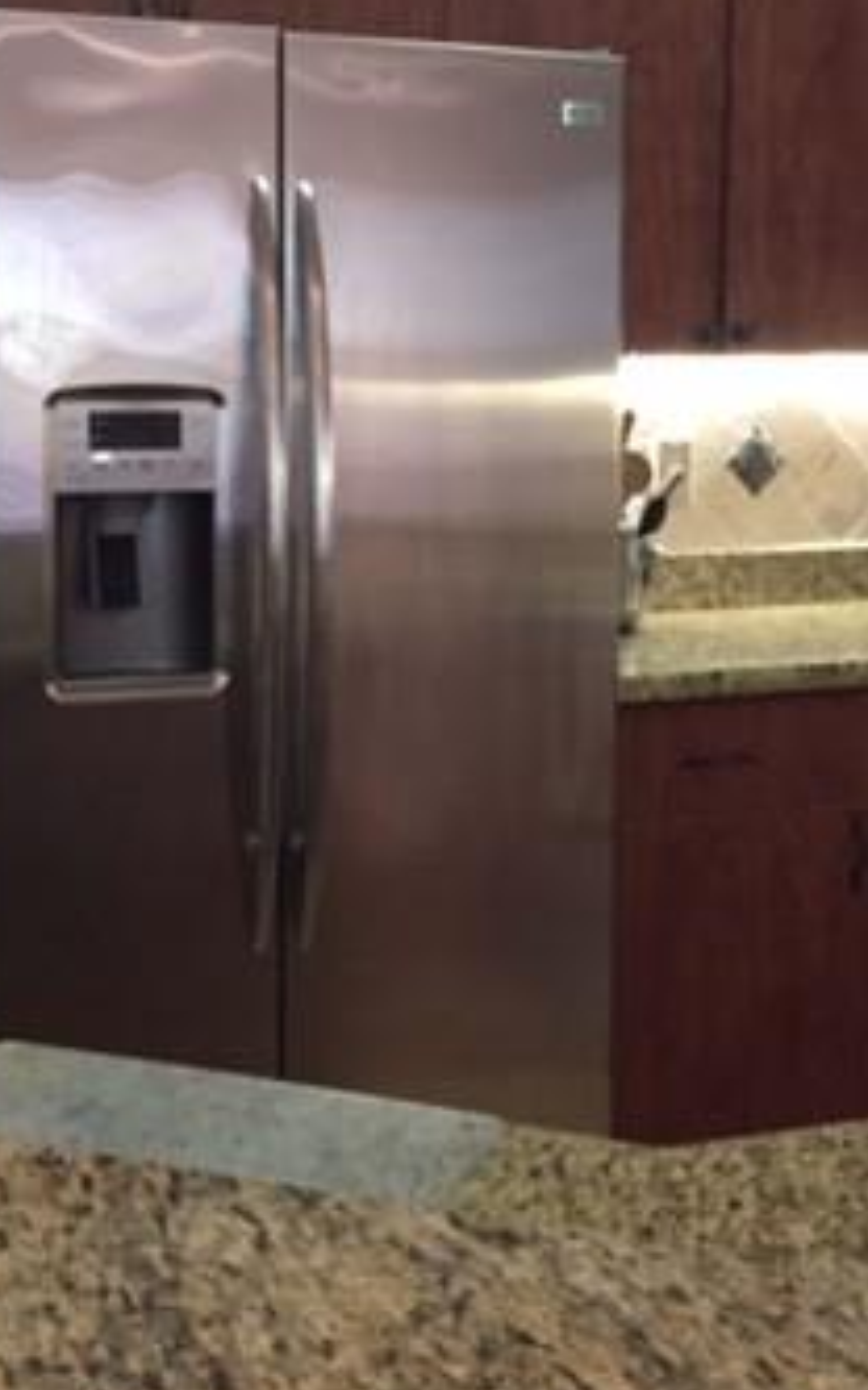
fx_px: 2234
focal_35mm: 59
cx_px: 275
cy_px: 576
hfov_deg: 21.9
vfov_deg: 34.5
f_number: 2.2
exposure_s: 1/20
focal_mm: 4.15
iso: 250
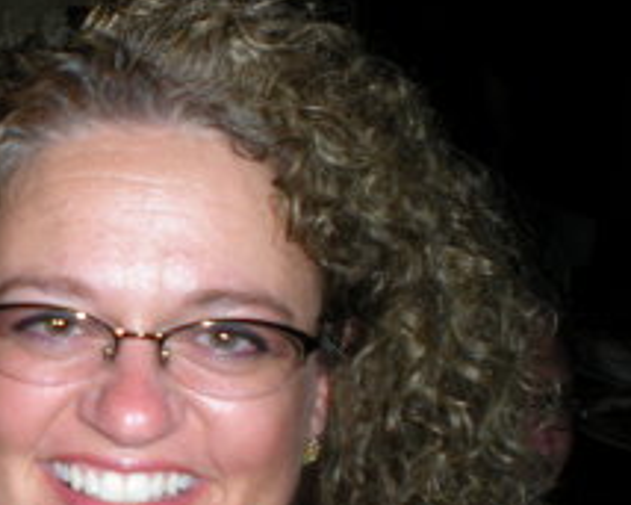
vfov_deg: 19.5
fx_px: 1456
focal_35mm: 78
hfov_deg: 23.3
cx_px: -24
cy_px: 362
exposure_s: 1/60
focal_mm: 6.3
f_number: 3.1
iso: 64
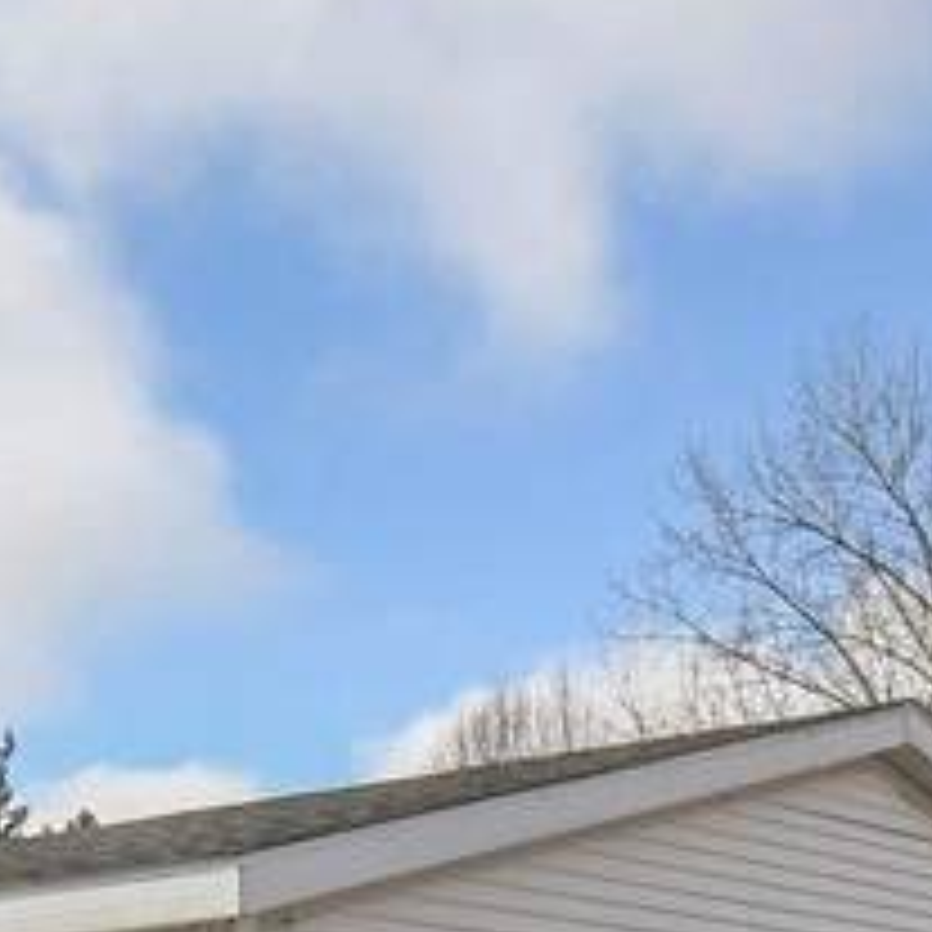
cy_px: 1366
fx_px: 2406
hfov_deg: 21.9
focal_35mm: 79
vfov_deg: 19.4
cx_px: 387
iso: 1250
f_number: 7.1
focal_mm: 10
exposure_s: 1/5000
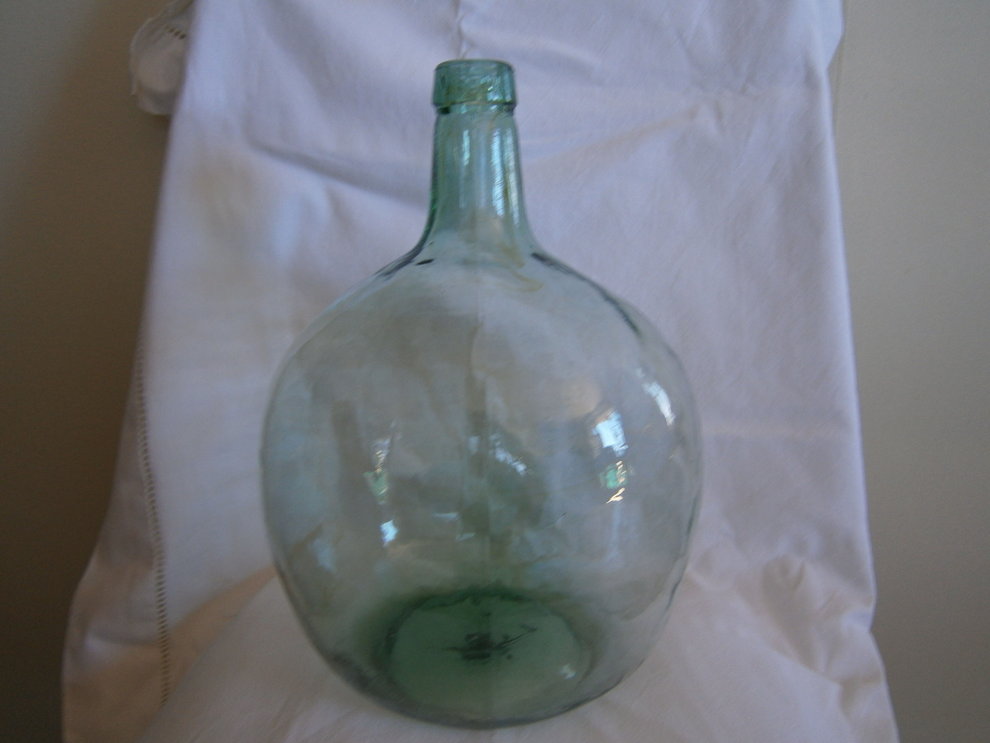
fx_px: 744
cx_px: 495
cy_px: 372
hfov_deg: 67.3
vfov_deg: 53.1
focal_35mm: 26
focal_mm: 4.7
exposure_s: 1/40
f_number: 2.8
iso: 80
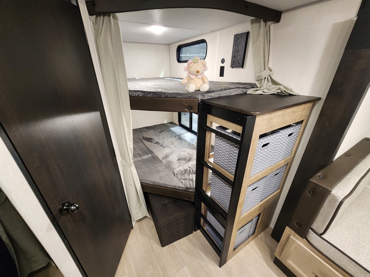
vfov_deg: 89.9
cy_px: 138
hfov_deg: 106.2
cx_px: 185
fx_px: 139
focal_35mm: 13
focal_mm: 2.2
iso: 500
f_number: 2.2
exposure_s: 1/30
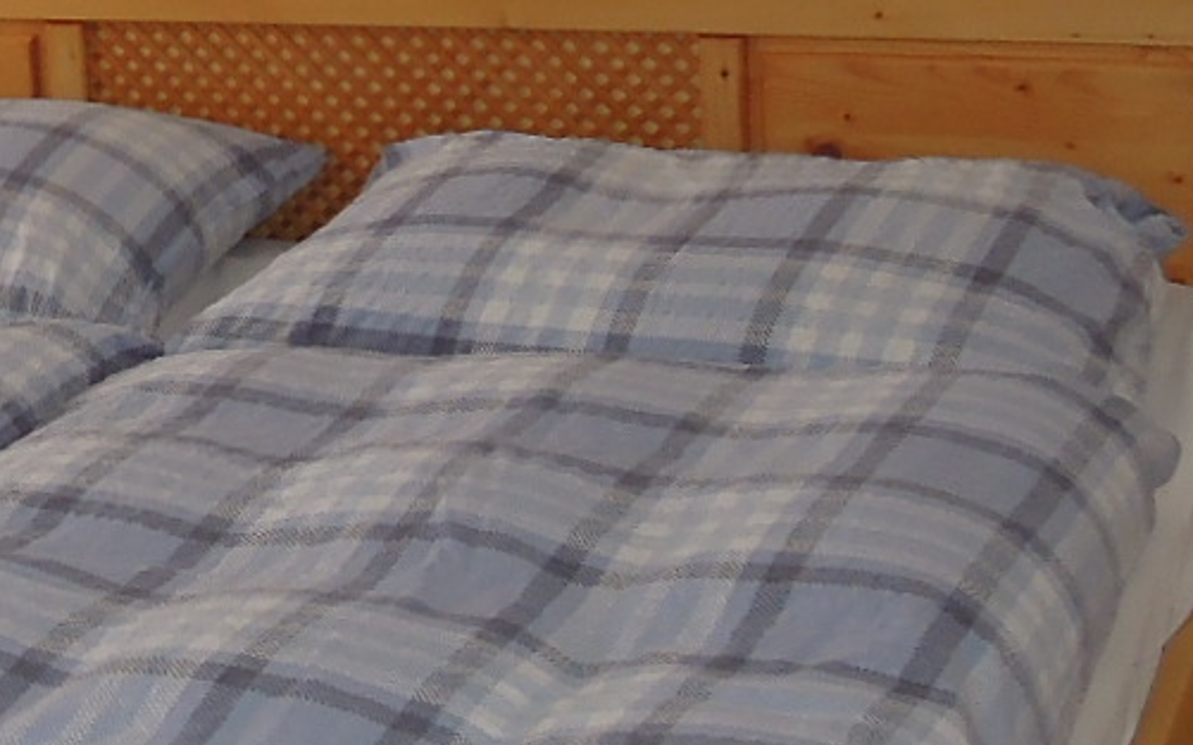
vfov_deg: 12.4
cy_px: -38
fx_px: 3381
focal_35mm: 104
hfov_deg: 18.7
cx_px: -314
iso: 160
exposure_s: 1/60
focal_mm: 4.3
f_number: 2.8
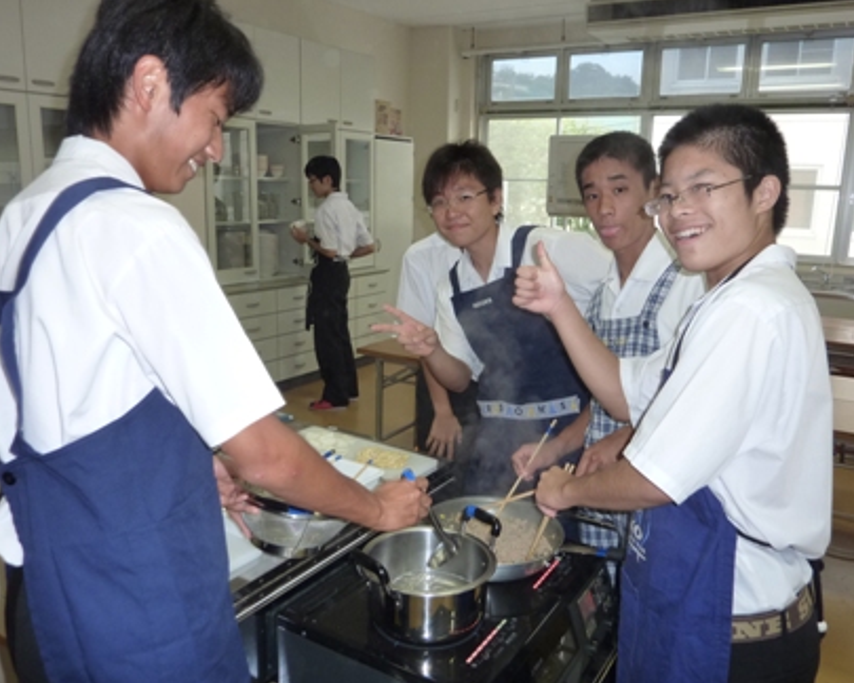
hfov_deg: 64.1
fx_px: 682
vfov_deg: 53.2
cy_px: 346
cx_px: 436
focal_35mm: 27
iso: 160
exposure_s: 1/60
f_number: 3.3
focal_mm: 4.1
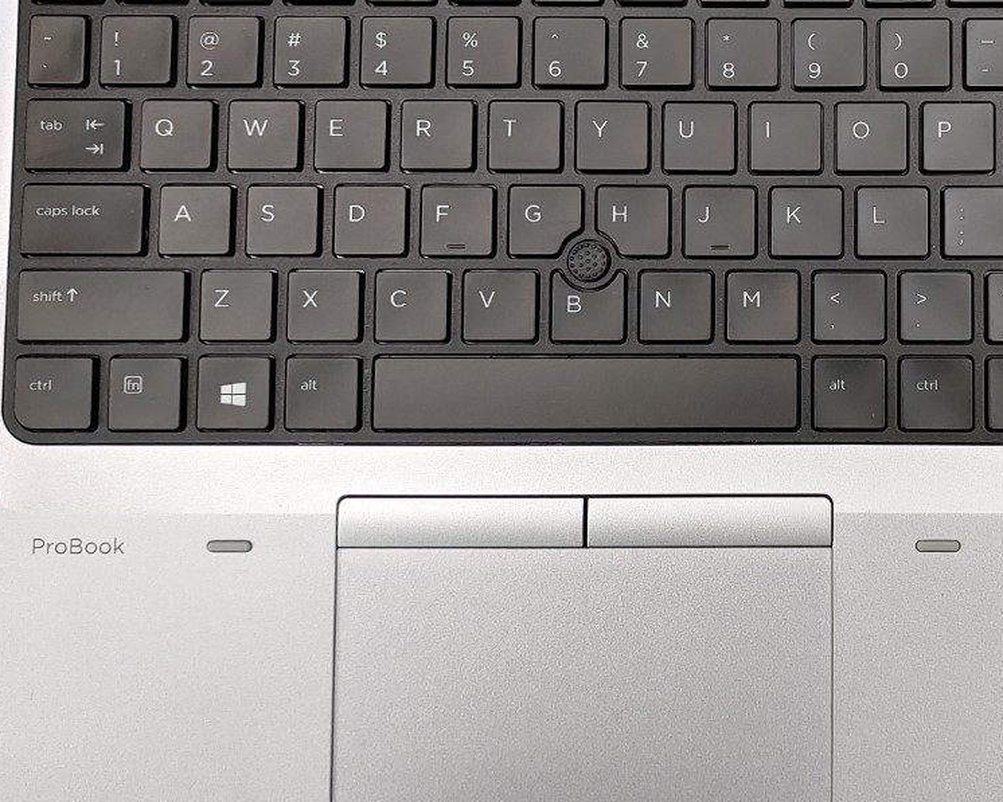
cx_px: 803
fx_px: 1455
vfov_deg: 30.7
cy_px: 281
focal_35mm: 49
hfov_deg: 36.7
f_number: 1.8
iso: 50
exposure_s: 1/120
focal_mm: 4.36
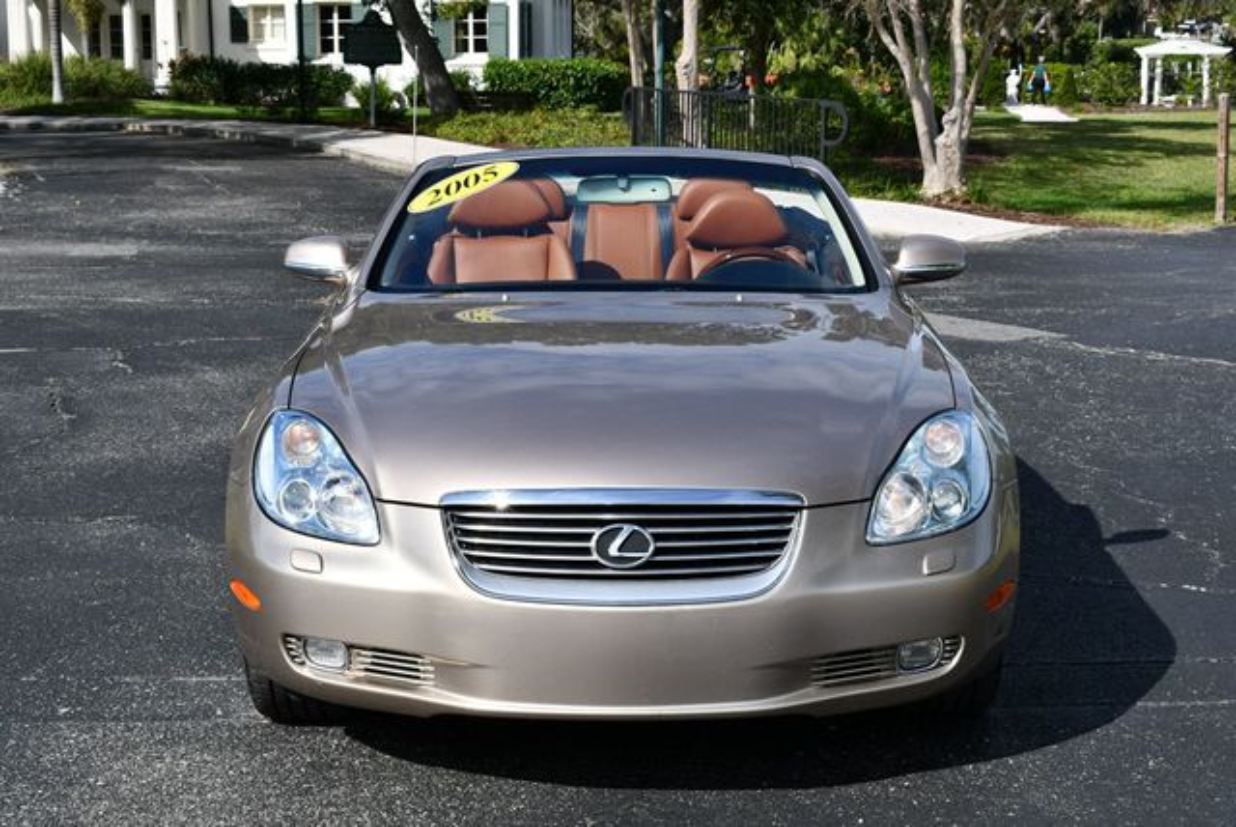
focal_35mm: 64
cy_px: 414
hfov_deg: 31.4
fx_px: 2199
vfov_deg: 21.3
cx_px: 618
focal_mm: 32
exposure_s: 1/320
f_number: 9
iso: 100
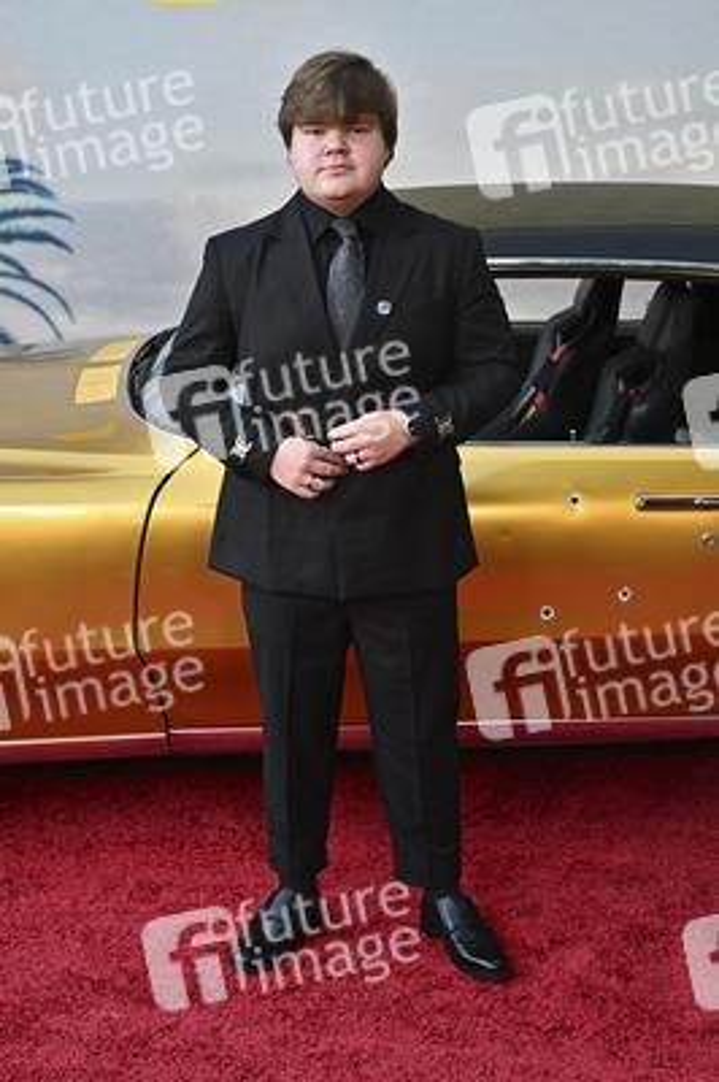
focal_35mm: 51
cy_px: 541
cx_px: 360
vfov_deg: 38.9
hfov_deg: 26.4
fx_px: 1530
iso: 1600
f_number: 4.5
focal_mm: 51
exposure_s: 1/320
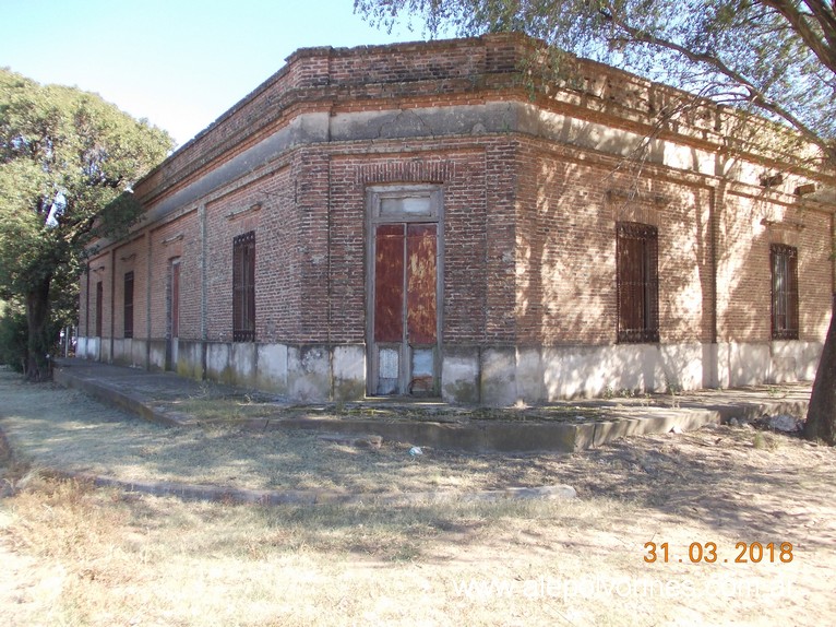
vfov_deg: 49.7
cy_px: 314
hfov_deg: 63.5
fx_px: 676
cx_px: 418
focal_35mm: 28
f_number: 2.7
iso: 80
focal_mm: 4
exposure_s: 1/250
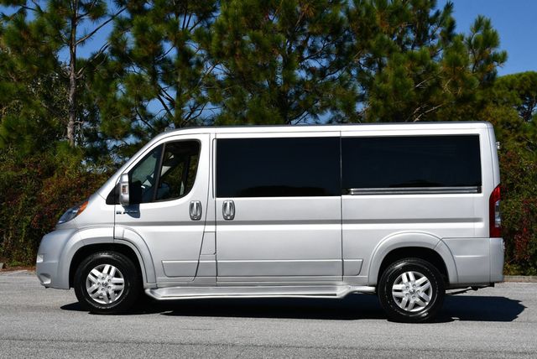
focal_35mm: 68
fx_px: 1015
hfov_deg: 29.6
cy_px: 180
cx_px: 268
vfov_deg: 20.1
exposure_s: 1/500
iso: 100
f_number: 11
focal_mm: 34
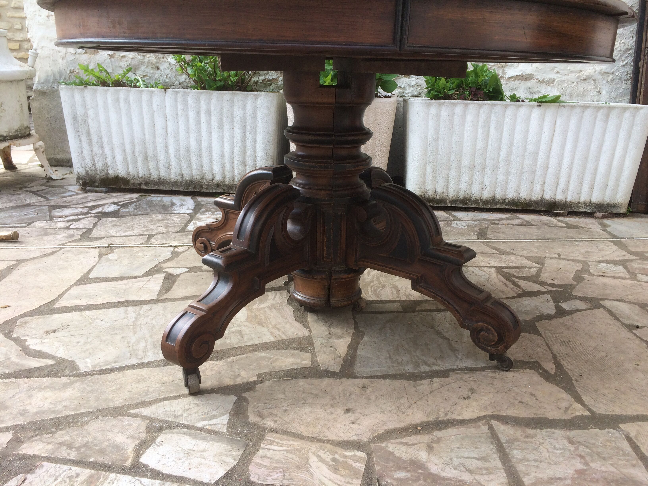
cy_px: 243
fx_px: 543
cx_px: 324
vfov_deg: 48.2
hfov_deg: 61.7
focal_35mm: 29
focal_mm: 4.15
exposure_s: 1/380
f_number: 2.2
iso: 32
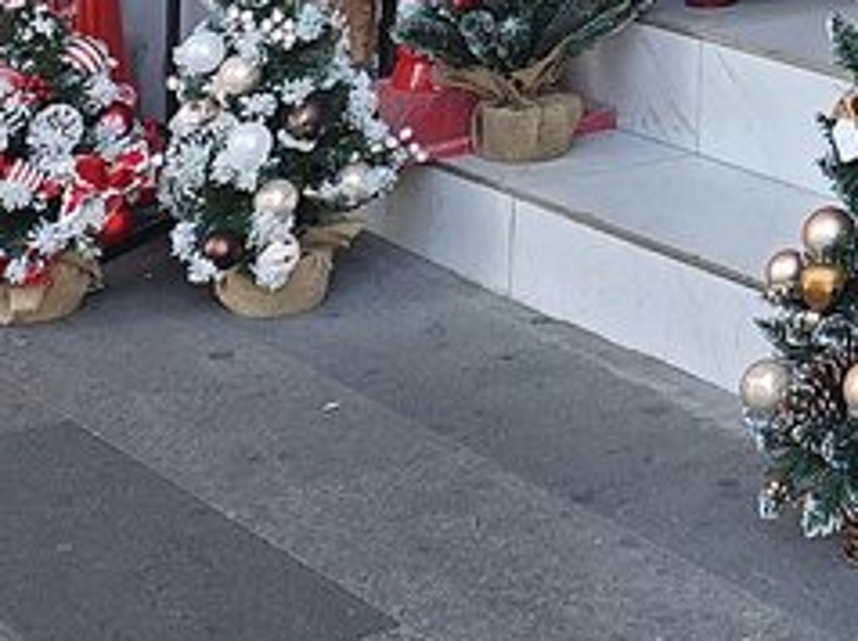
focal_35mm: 116
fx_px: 2872
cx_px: 1464
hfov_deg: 15.1
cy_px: -803
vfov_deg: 11.1
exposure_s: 1/190
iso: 50
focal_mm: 6.55
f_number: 1.6
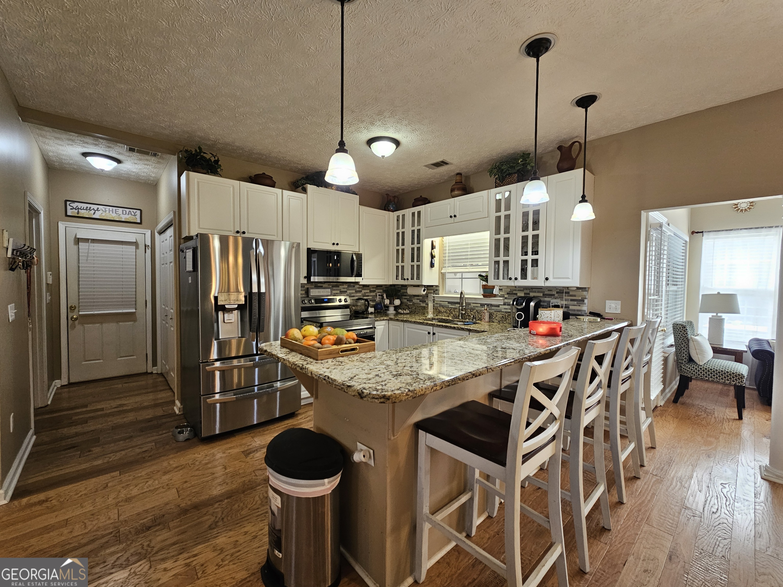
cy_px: 294
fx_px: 294
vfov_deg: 89.9
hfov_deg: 106.2
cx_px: 392
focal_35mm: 13
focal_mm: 2.2
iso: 160
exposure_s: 1/60
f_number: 2.2
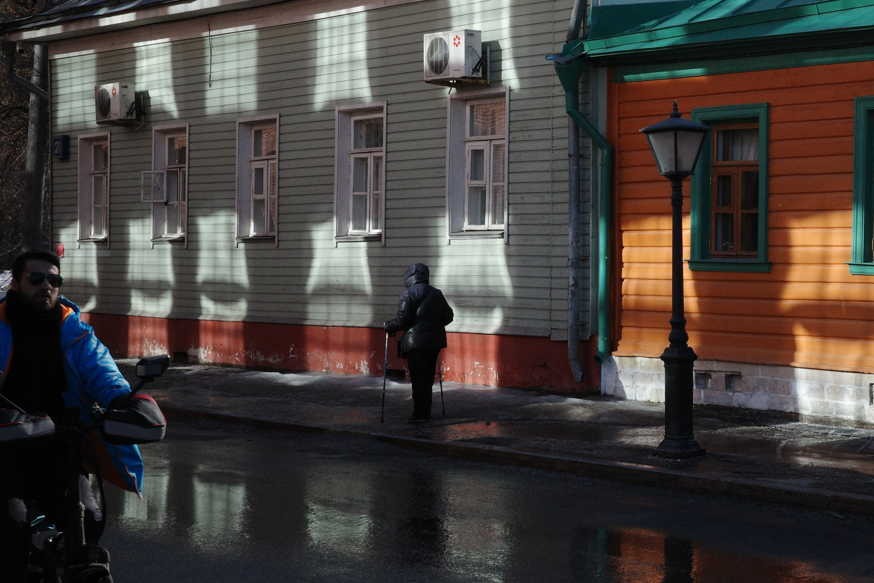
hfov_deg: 28.2
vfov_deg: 19.4
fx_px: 1699
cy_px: 182
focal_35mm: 70
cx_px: 698
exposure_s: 1/500
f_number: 11
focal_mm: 26
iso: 1000
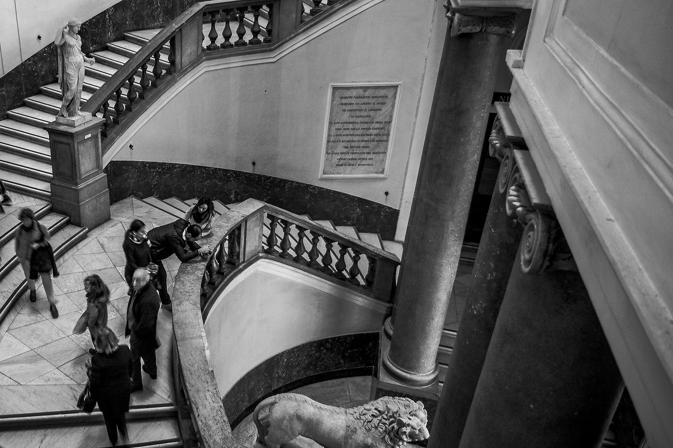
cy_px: 195
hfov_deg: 56.8
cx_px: 122
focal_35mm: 30
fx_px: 561
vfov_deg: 43.5
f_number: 4
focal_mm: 12
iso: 400
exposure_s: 1/8
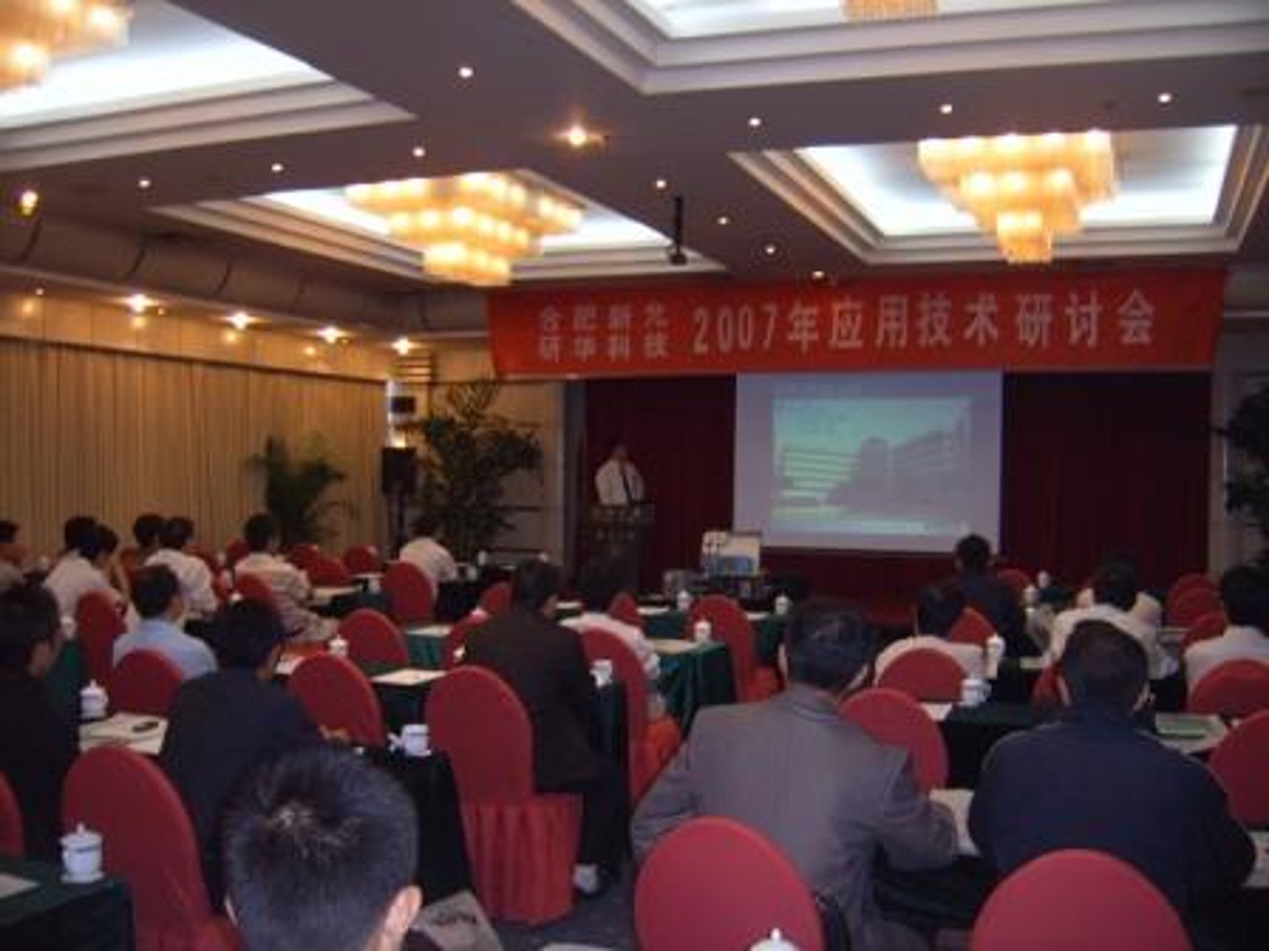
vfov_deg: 40.7
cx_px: 634
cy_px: 476
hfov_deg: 52.6
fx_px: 1283
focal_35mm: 35
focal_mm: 5.8
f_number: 2.8
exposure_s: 1/30
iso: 69
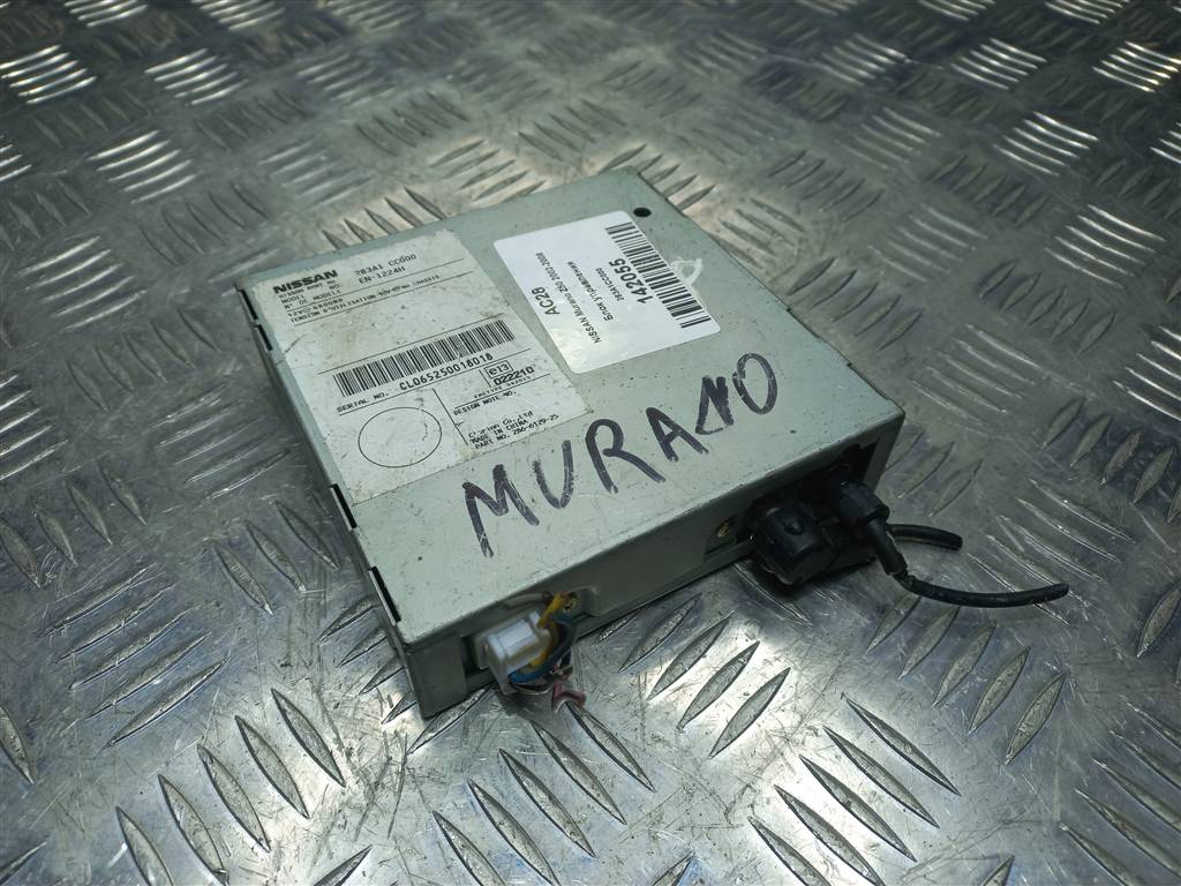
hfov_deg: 69.4
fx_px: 853
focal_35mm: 25
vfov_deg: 54.9
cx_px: 590
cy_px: 443
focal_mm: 4.6
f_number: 1.8
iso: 25
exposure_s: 1/100
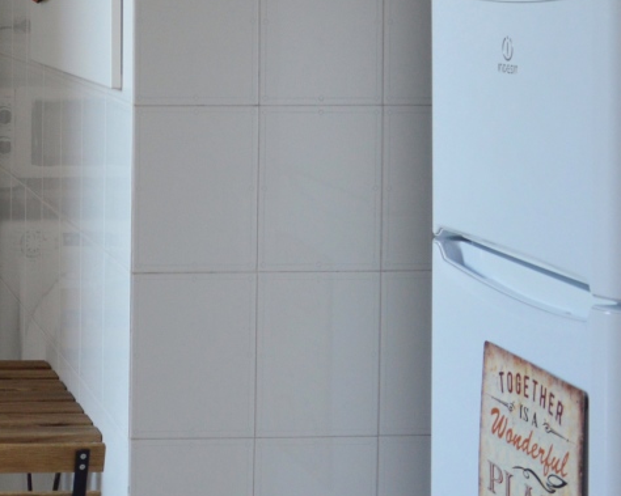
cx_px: -170
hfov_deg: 19.1
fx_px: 1718
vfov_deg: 16.4
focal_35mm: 93
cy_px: 120
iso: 400
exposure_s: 1/20
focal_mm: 21
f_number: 3.8
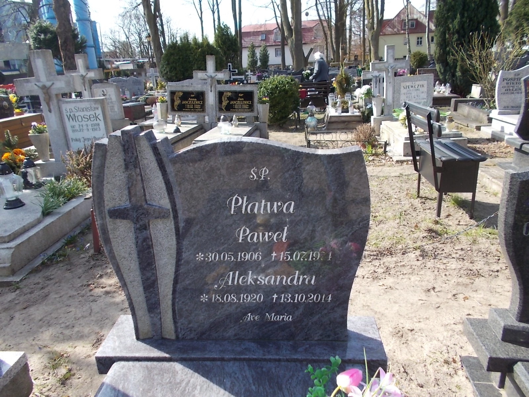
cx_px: 264
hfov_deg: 67.3
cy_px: 198
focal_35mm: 26
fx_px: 397
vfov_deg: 53.1
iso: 80
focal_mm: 4.6
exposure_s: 1/320
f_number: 3.2
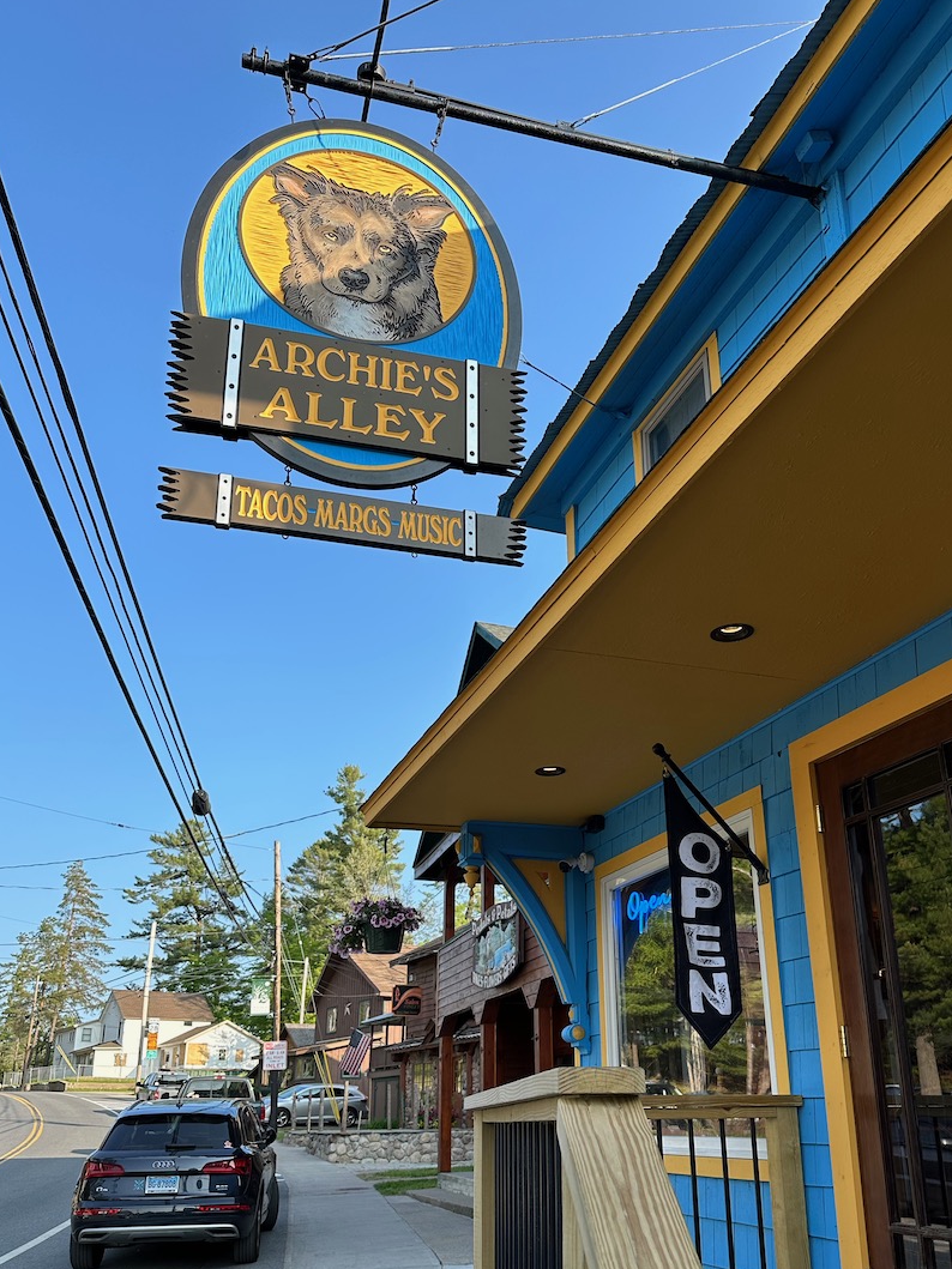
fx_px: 1064
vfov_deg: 61.3
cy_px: 738
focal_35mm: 29
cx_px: 528
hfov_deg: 48.1
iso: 80
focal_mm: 6.86
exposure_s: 1/1473
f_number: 1.78
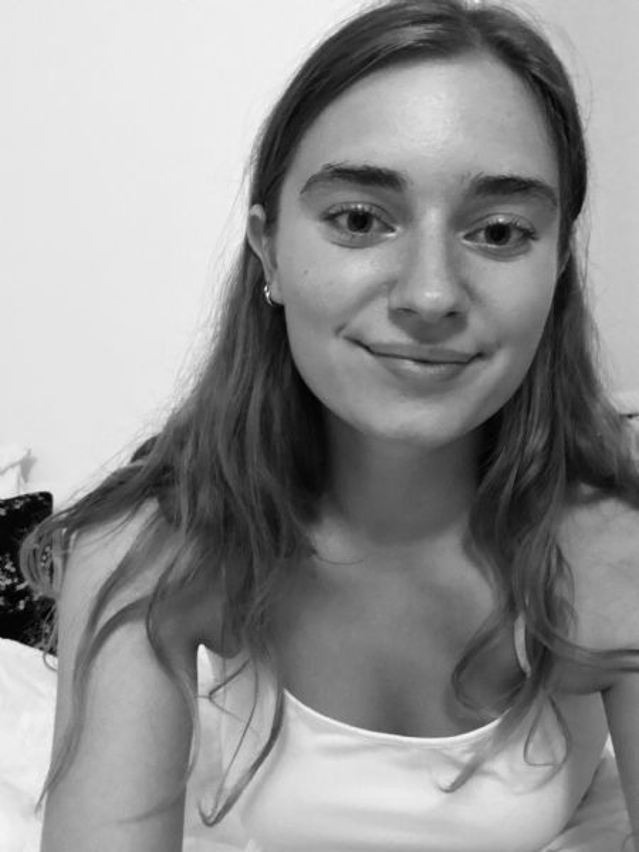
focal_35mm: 30
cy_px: 426
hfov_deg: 46.8
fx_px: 738
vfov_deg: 60.0
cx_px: 320
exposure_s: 1/16
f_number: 2.2
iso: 1000
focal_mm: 2.71
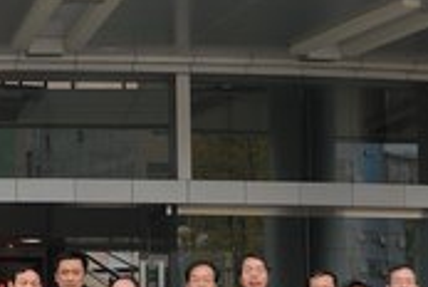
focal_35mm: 182
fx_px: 2164
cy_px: 309
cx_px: -79
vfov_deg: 7.5
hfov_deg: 11.1
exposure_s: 1/80
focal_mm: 35
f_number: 6.3
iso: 200
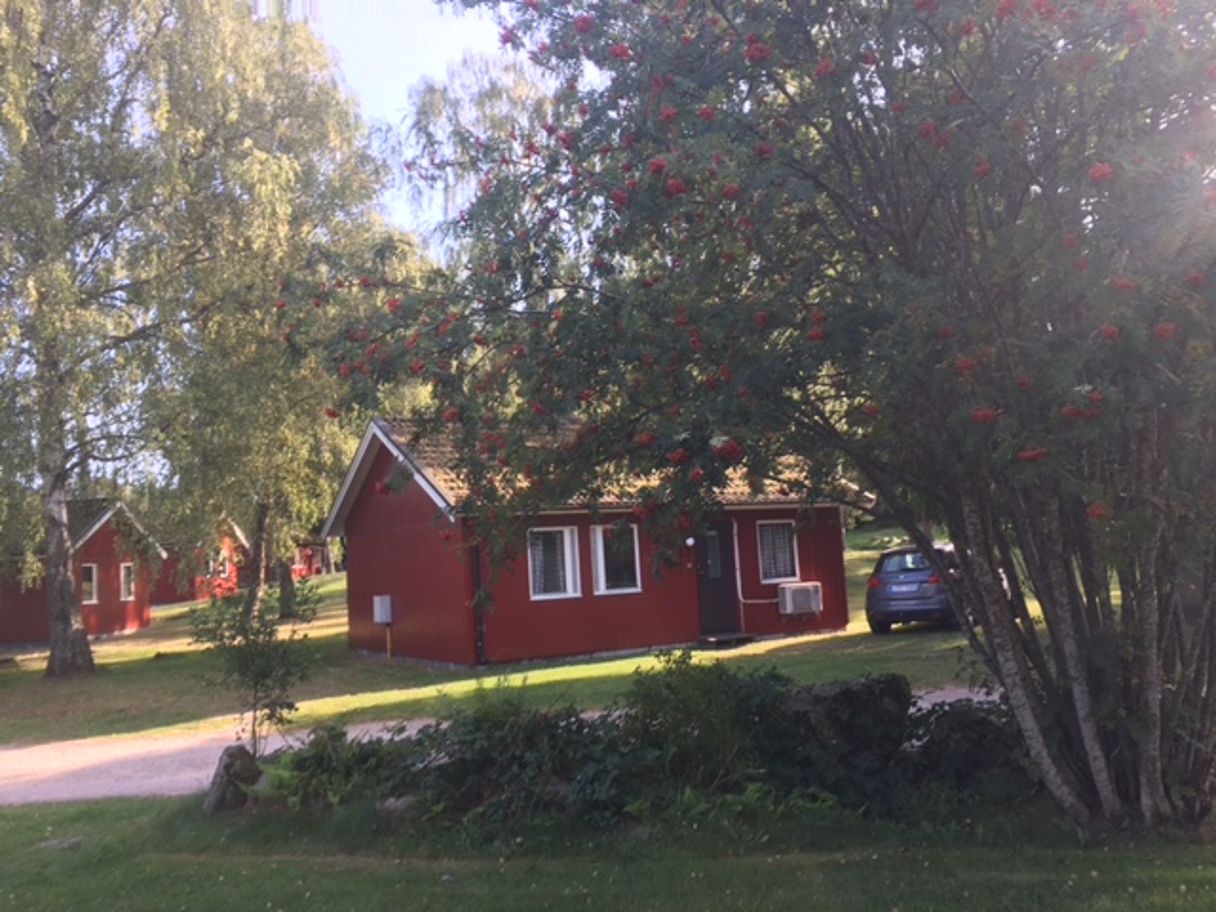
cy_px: 456
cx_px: 608
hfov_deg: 61.7
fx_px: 1019
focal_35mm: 29
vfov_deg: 48.2
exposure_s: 1/127
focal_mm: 4.15
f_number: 2.2
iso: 25
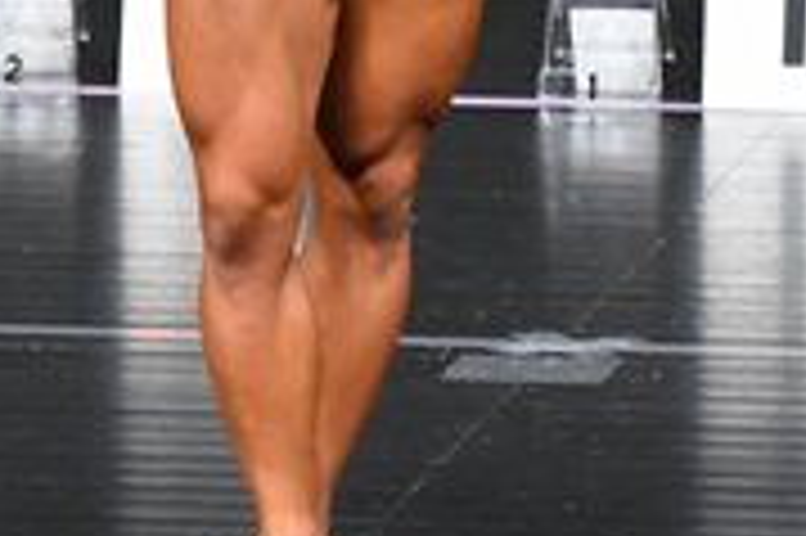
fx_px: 26103
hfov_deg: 1.8
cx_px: 723
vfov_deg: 1.2
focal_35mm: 1167
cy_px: -77
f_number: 5.6
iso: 5000
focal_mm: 180
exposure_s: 1/400
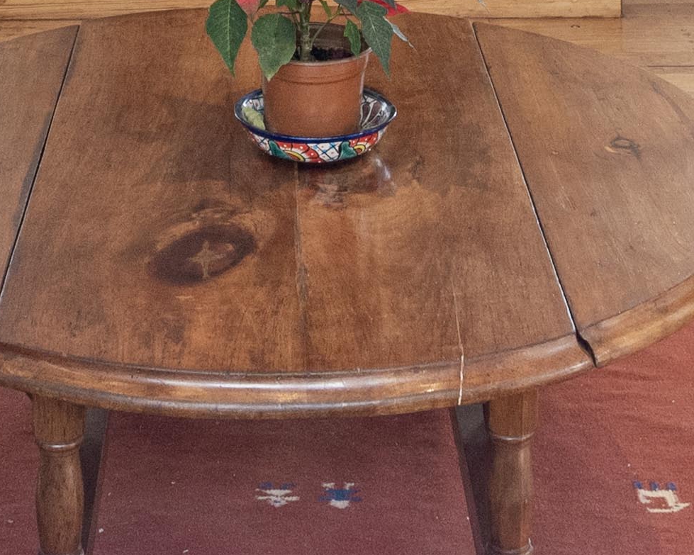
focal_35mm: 95
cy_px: -485
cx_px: 292
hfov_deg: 20.2
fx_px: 1949
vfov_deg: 14.1
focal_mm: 11
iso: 400
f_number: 8
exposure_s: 1/10
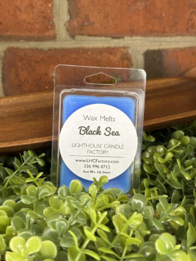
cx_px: 98
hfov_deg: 30.3
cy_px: 130
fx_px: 362
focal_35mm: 48
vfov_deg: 39.7
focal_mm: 6.86
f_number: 1.78
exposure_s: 1/60
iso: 125
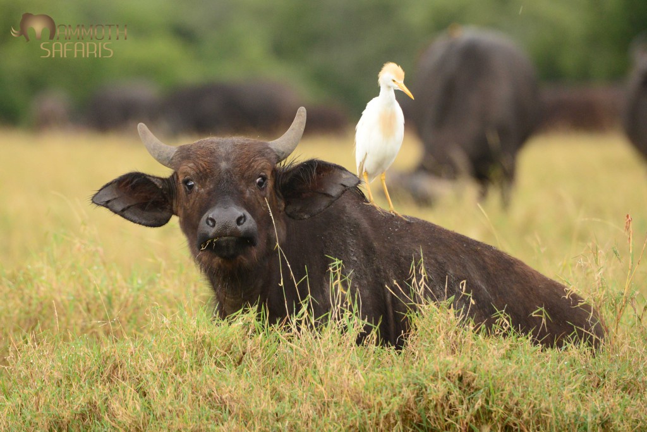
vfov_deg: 3.4
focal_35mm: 400
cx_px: 324
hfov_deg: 5.2
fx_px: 7189
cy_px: 216
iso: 2000
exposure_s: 1/320
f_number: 6.3
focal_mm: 400
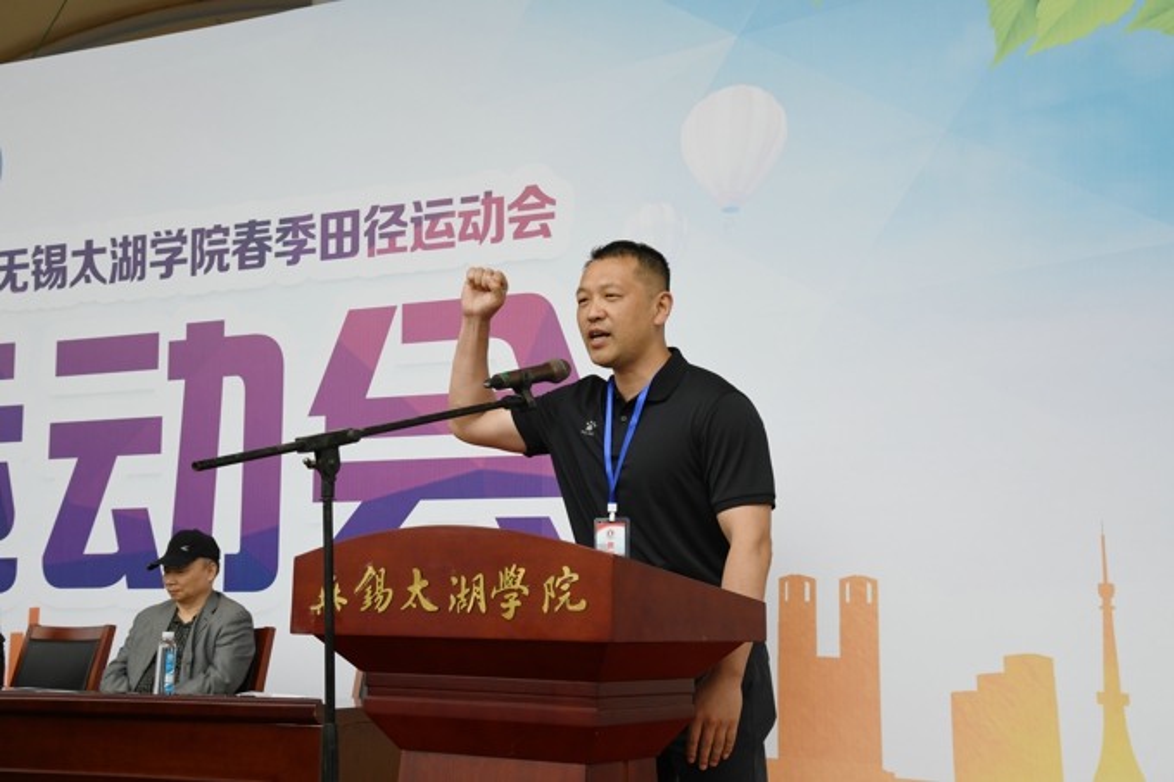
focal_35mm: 50
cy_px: 391
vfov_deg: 27.0
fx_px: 1630
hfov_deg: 39.6
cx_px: 587
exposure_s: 1/640
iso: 800
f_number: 13
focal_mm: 50
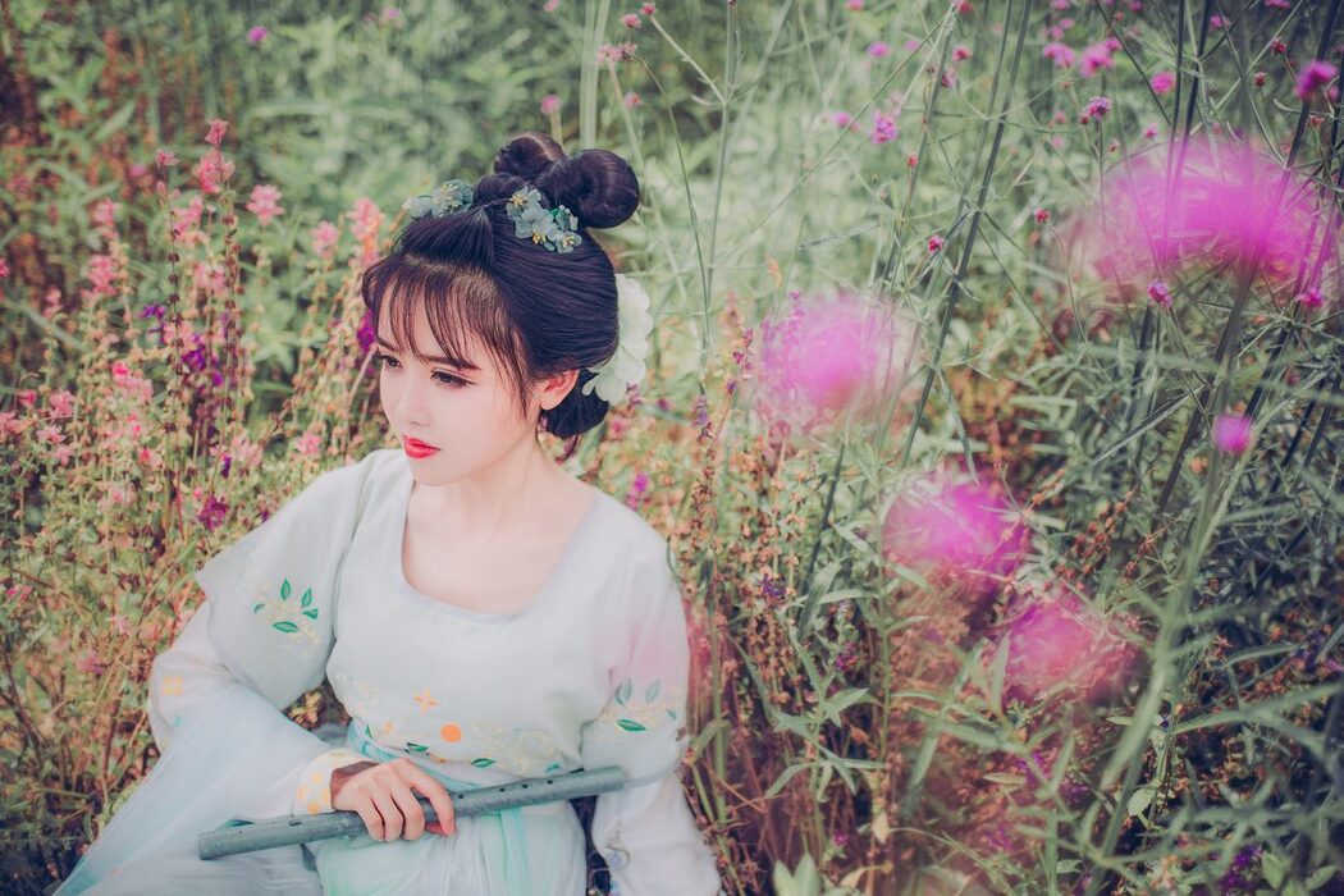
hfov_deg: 55.8
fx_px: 1269
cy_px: 448
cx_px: 672
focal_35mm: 34
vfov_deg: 38.9
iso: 100
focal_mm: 35
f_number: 1.4
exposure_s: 1/2500
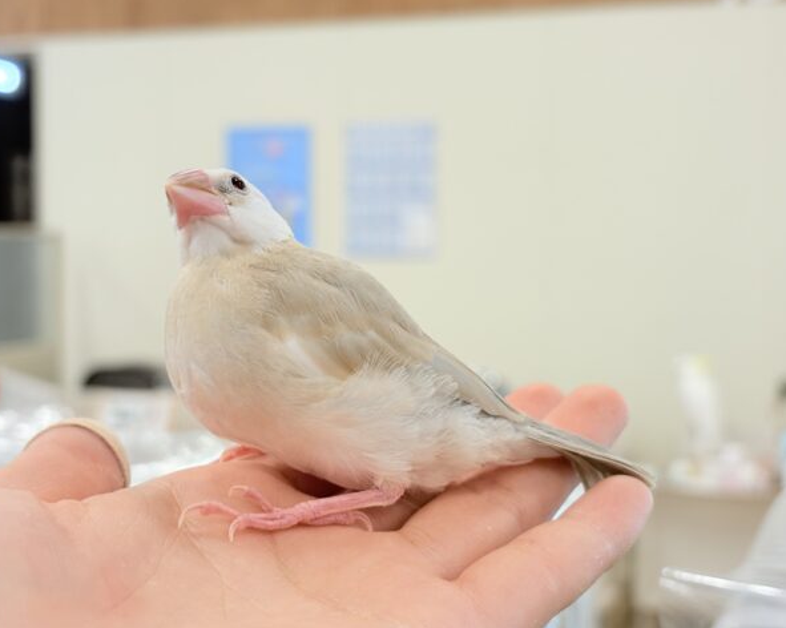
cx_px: 368
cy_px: 311
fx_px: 1279
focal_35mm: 55
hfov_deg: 34.2
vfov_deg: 27.6
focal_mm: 5.96
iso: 64
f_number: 1.6
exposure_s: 1/100
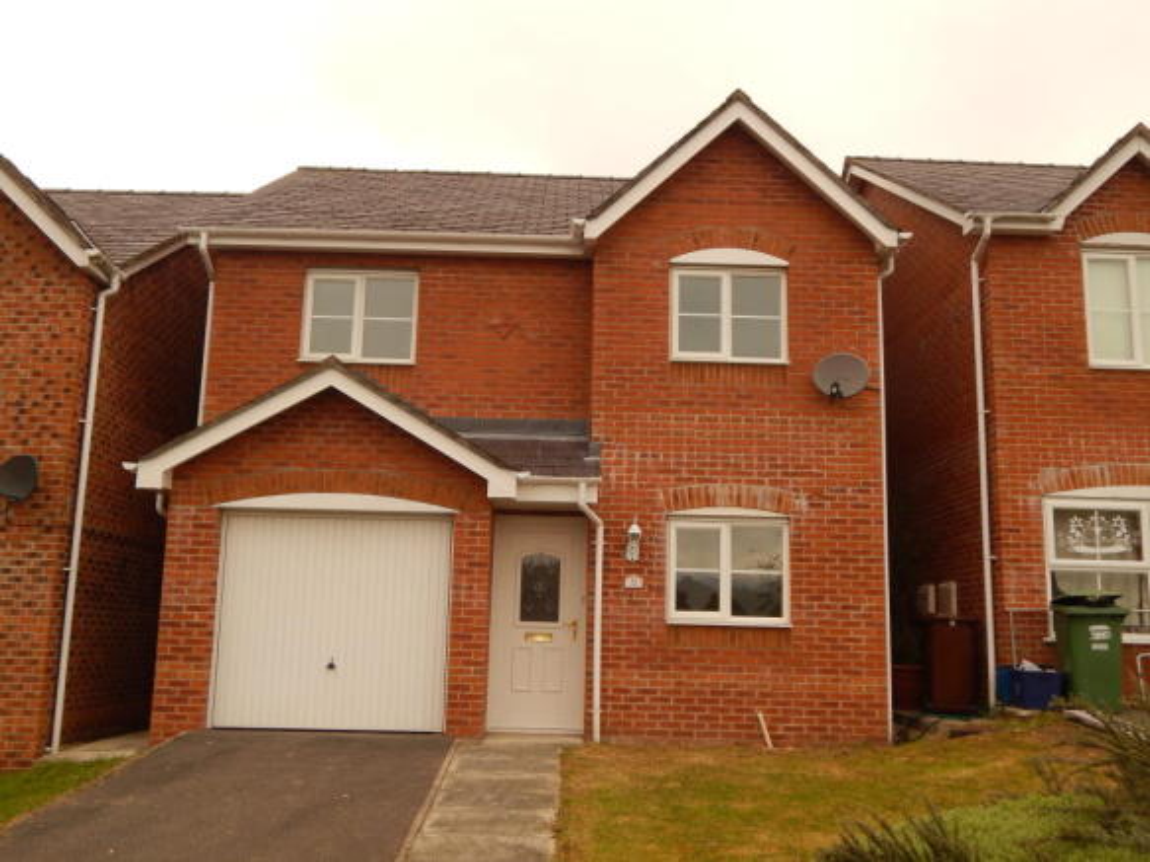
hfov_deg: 52.6
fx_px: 1163
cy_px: 431
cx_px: 575
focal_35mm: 35
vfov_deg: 40.7
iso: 125
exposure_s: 1/400
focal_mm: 6.1
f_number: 3.3
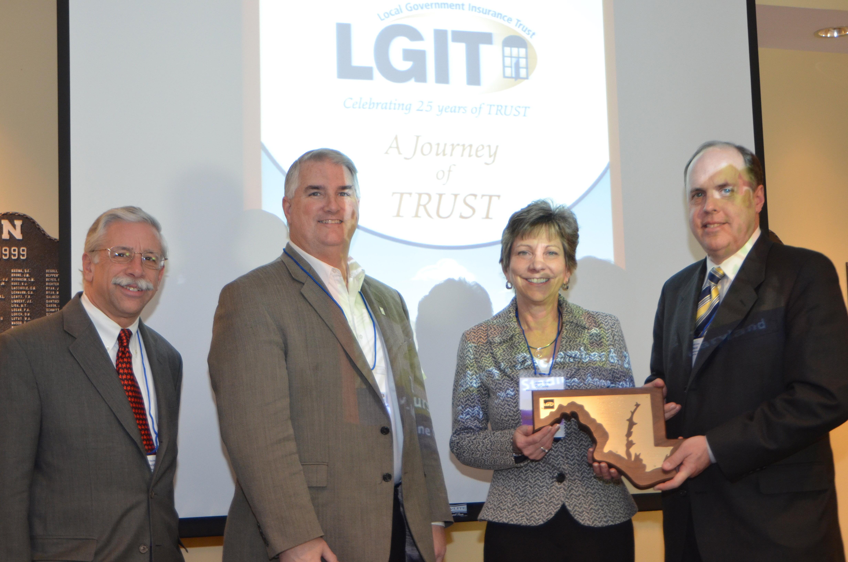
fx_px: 1410
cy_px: 281
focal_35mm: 60
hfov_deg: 33.5
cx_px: 424
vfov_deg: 22.5
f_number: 4.2
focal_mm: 40
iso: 1000
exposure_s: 1/60
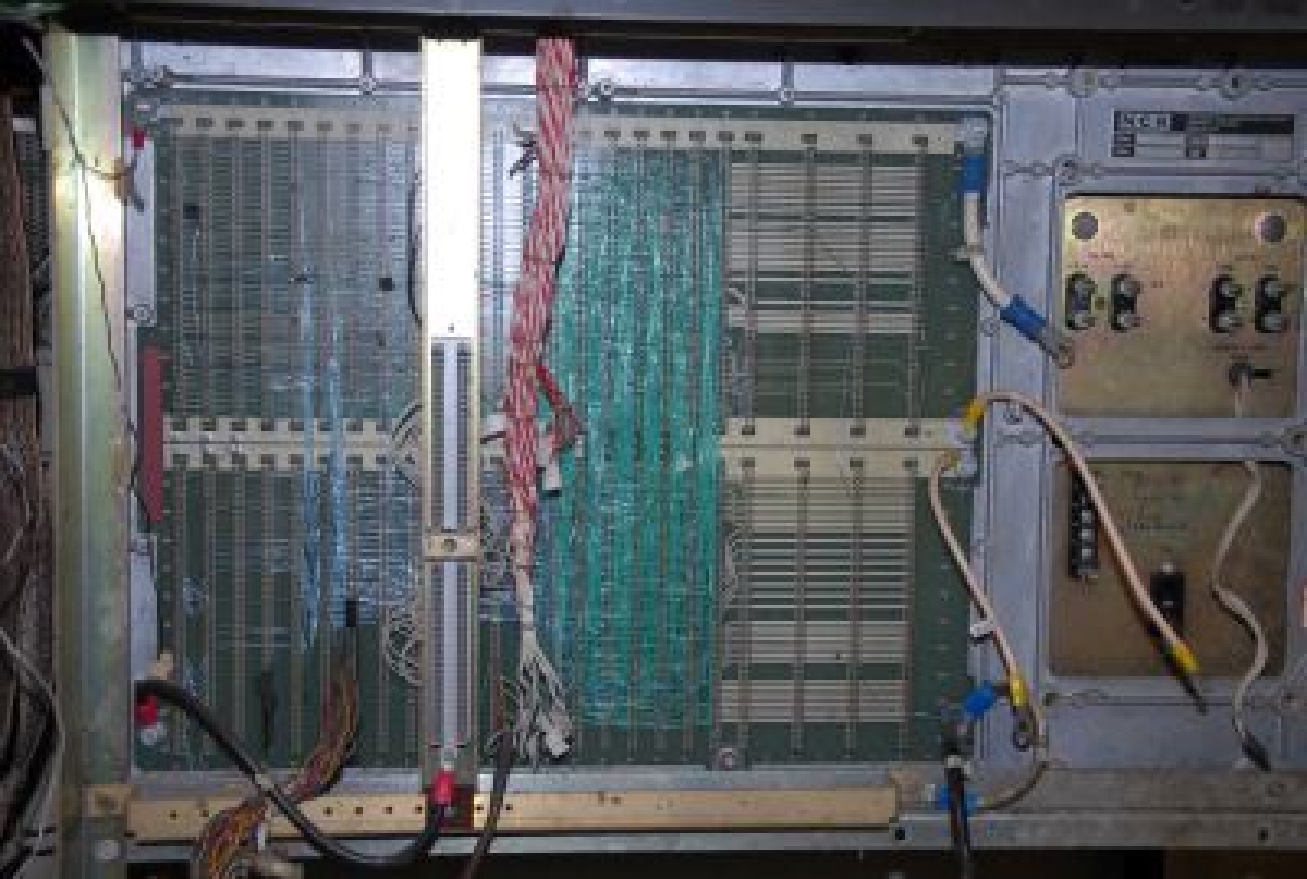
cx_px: 654
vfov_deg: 26.6
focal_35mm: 51
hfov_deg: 38.8
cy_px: 440
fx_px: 1856
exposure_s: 1/60
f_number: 4.2
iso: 400
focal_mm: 34
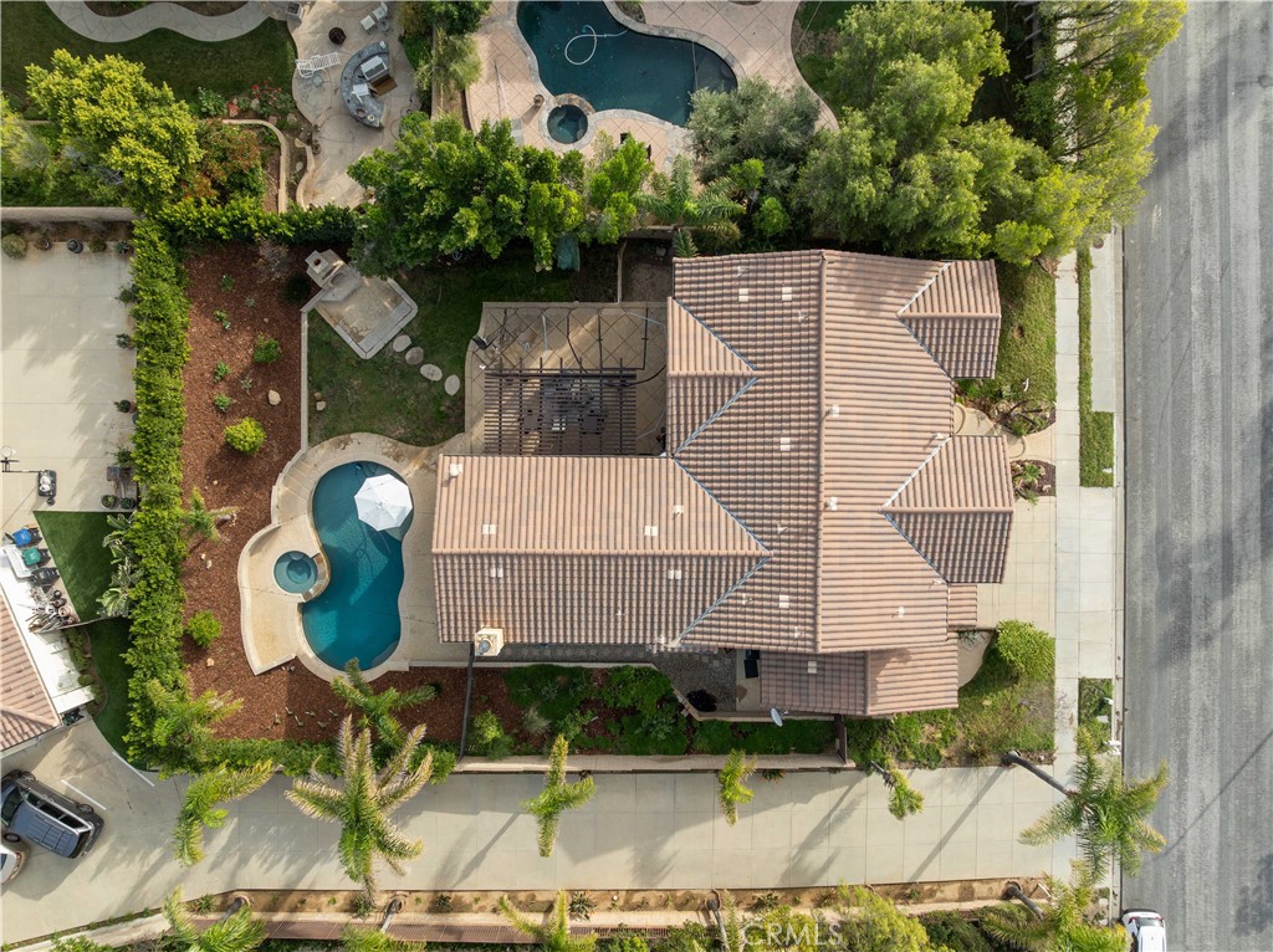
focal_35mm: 24
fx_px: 882
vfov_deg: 56.7
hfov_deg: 71.6
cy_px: 476
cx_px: 636
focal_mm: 12.29
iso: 100
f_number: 4.5
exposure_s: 1/240
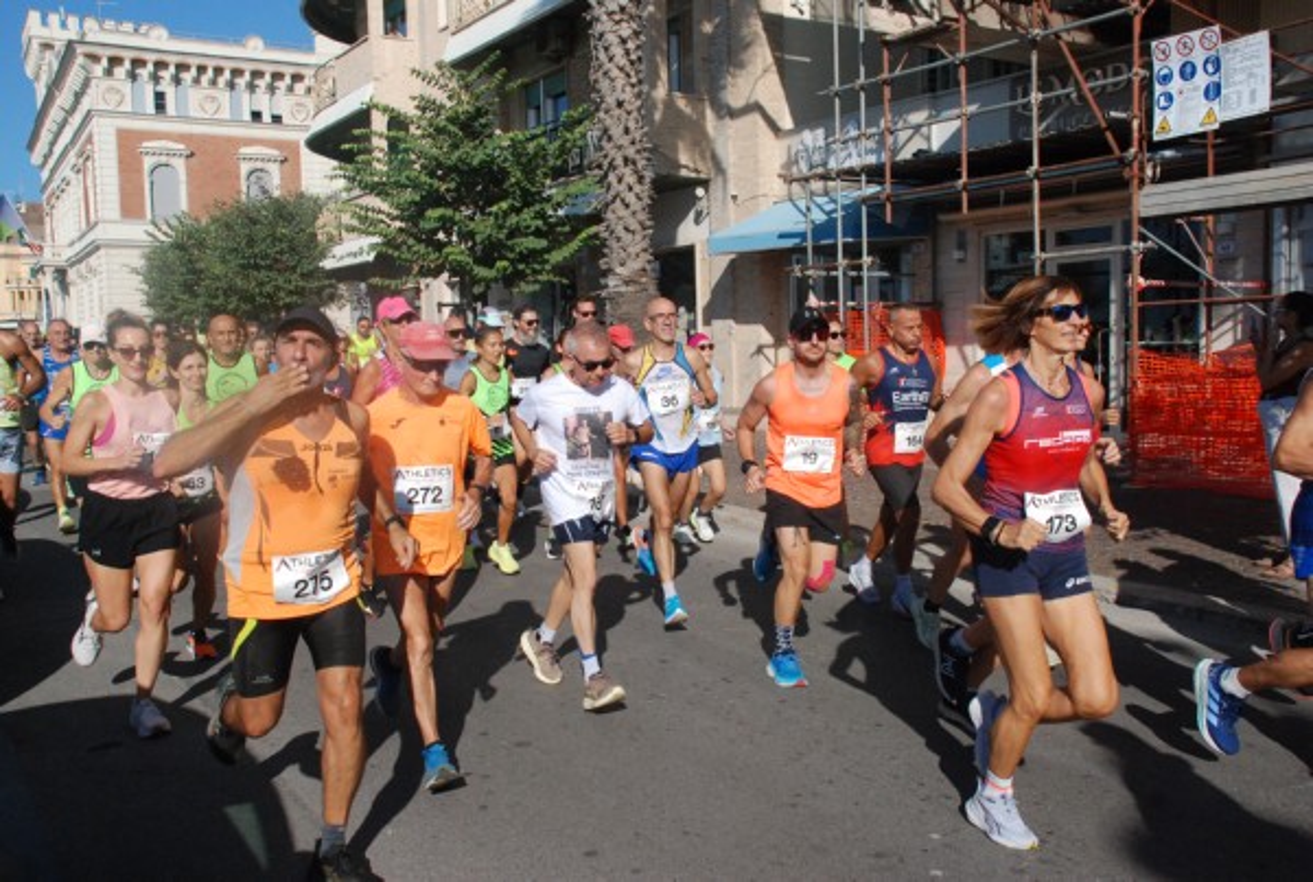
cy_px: 441
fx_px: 1206
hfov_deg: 57.1
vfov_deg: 40.2
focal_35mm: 33
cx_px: 656
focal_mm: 22
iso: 1000
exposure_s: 1/2000
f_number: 9
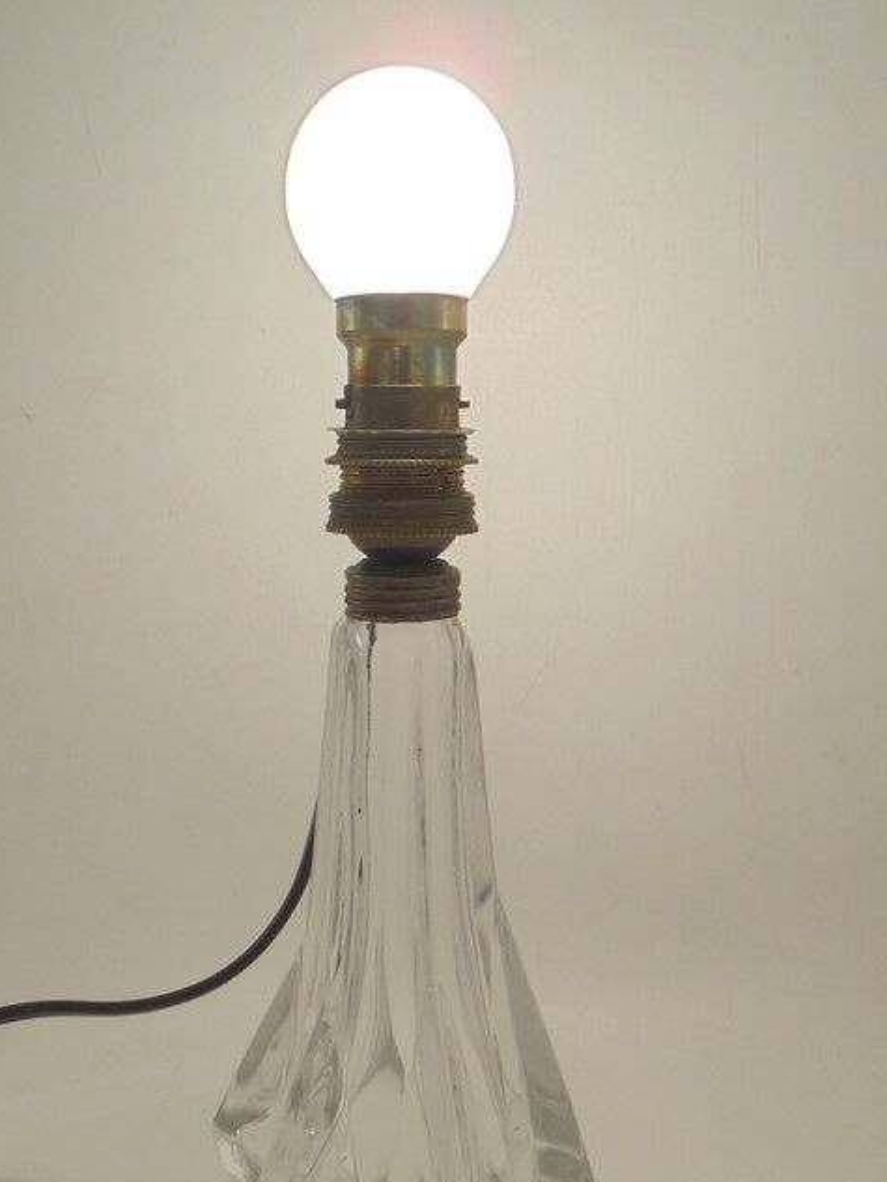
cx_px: 442
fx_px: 1844
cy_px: 751
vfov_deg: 35.3
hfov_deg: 27.0
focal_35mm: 54
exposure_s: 1/40
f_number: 4.2
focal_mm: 6.9
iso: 100
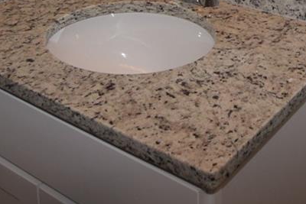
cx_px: 269
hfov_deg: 32.0
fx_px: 510
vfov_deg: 18.4
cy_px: -151
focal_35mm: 60
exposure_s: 1/100
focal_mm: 10
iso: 320
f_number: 5
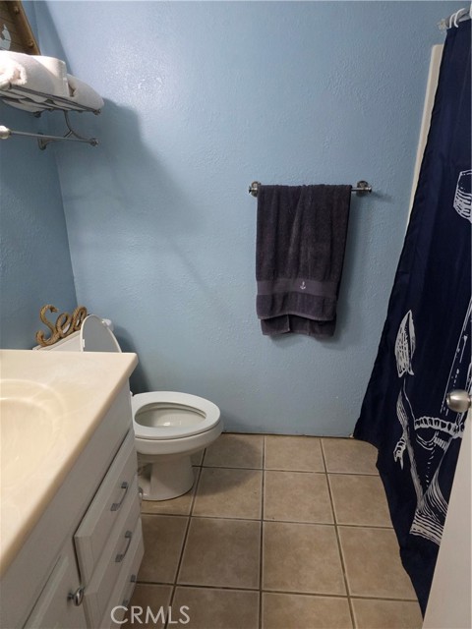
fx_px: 418
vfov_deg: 73.9
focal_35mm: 23
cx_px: 236
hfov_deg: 58.9
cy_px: 314
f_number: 1.7
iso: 500
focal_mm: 6.3
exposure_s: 1/120
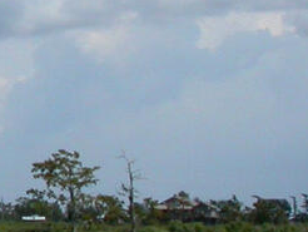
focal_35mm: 320
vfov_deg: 4.6
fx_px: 2850
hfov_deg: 5.9
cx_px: -521
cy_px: -105
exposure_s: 1/510
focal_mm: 12.2
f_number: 8.7
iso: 100
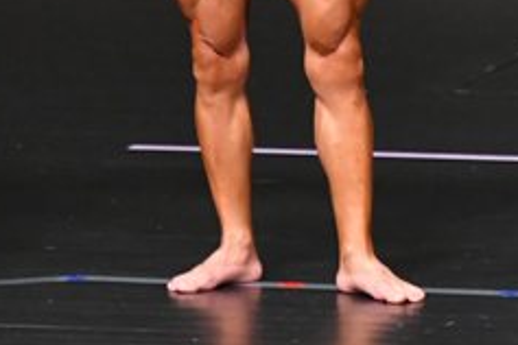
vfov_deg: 1.3
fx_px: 14848
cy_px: -116
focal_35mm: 1032
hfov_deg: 2.0
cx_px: 224
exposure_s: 1/400
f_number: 5.6
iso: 5000
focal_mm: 210
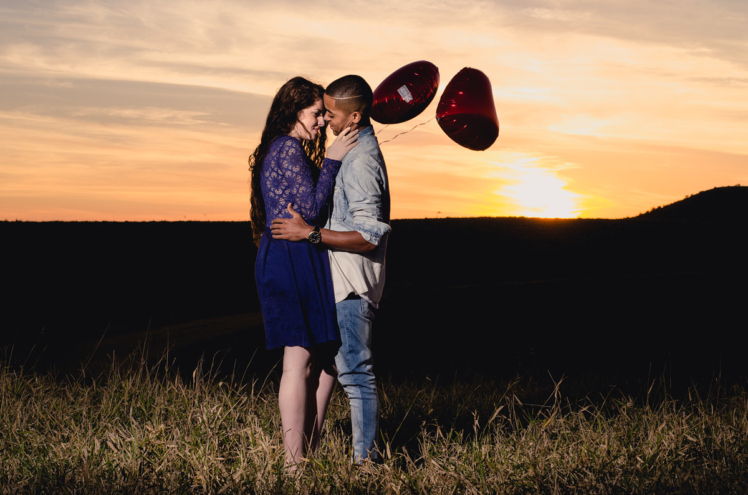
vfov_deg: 18.1
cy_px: 248
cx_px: 374
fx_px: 1555
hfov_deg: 27.1
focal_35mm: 75
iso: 140
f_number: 6.7
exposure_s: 1/125
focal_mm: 50
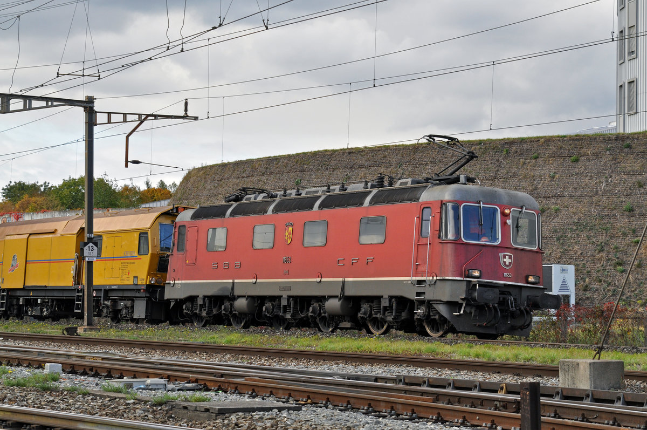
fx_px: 1885
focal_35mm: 105
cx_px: 324
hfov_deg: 19.5
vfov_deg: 13.0
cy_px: 215
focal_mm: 70
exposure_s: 1/800
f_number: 5
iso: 400
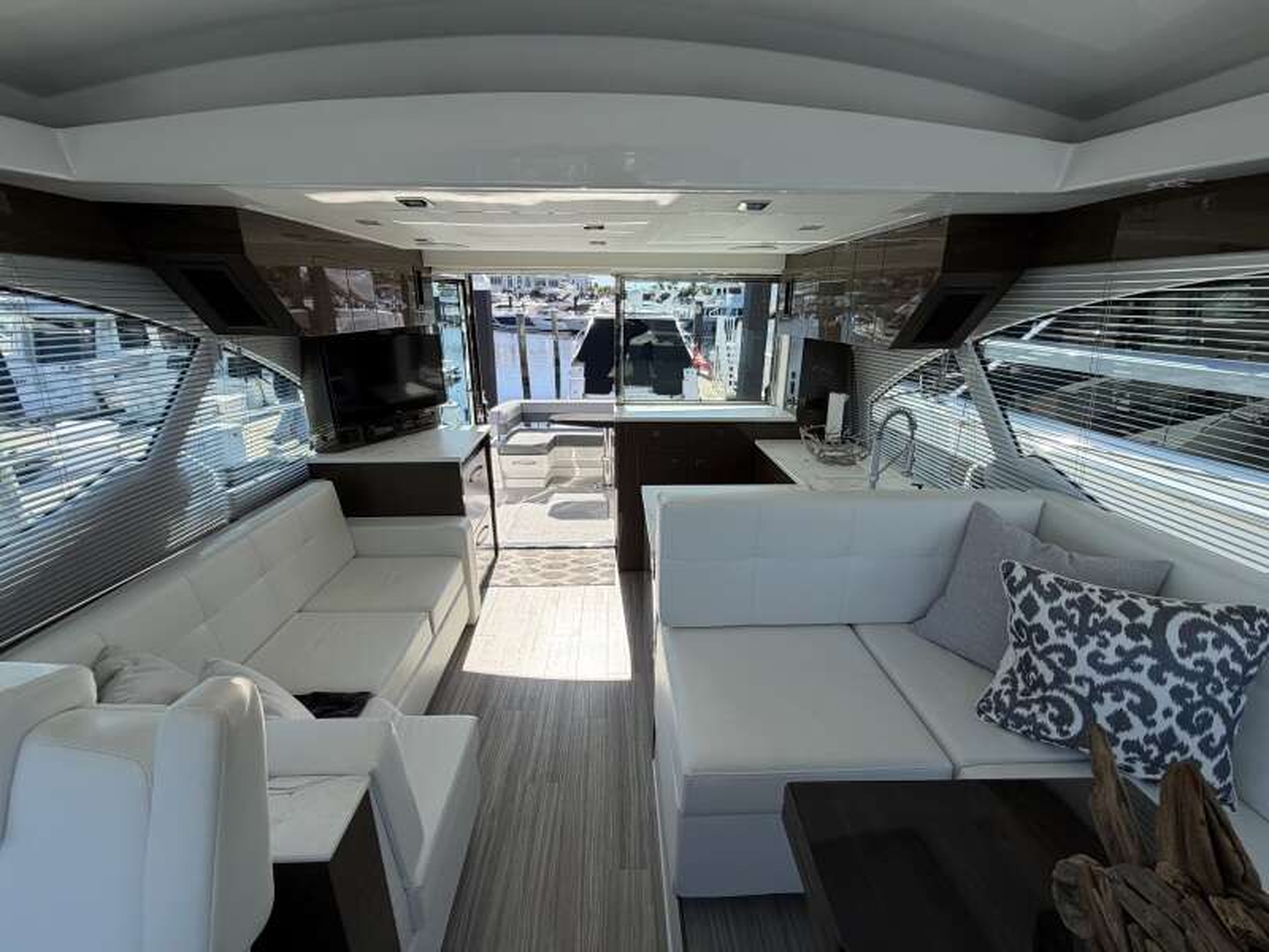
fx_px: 513
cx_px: 634
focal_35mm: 14
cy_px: 476
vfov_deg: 85.7
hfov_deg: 102.1
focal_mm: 2.22
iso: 40
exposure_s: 1/549
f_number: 2.2
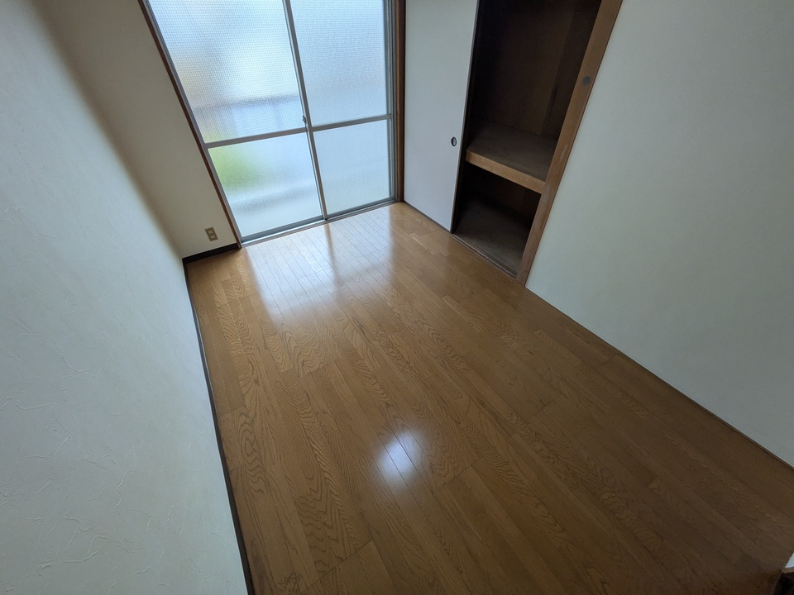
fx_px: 321
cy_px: 298
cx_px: 397
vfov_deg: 85.7
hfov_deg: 102.1
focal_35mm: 14
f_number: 2.2
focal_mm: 1.83
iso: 134
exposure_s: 1/120
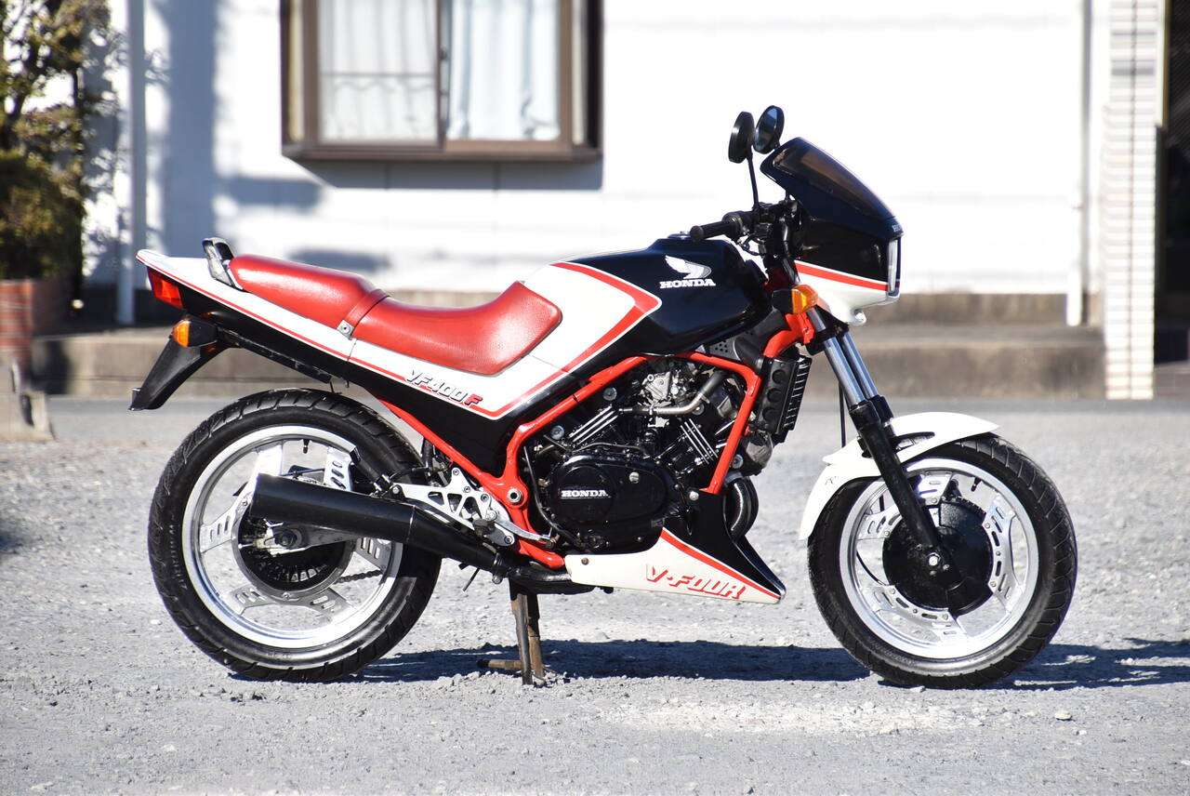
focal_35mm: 225
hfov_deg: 9.1
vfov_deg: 6.1
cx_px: 595
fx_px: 7444
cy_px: 398
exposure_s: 1/640
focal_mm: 150
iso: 200
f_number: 6
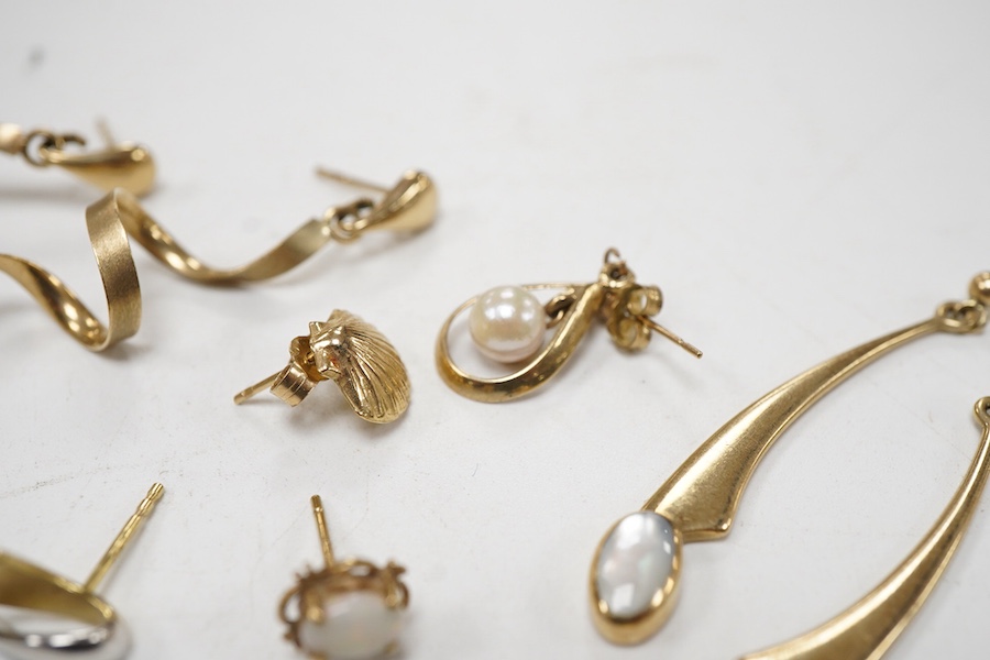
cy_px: 330
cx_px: 495
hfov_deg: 43.6
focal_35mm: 45
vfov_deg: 29.9
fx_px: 1237
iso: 1250
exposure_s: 1/125
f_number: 11
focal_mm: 30
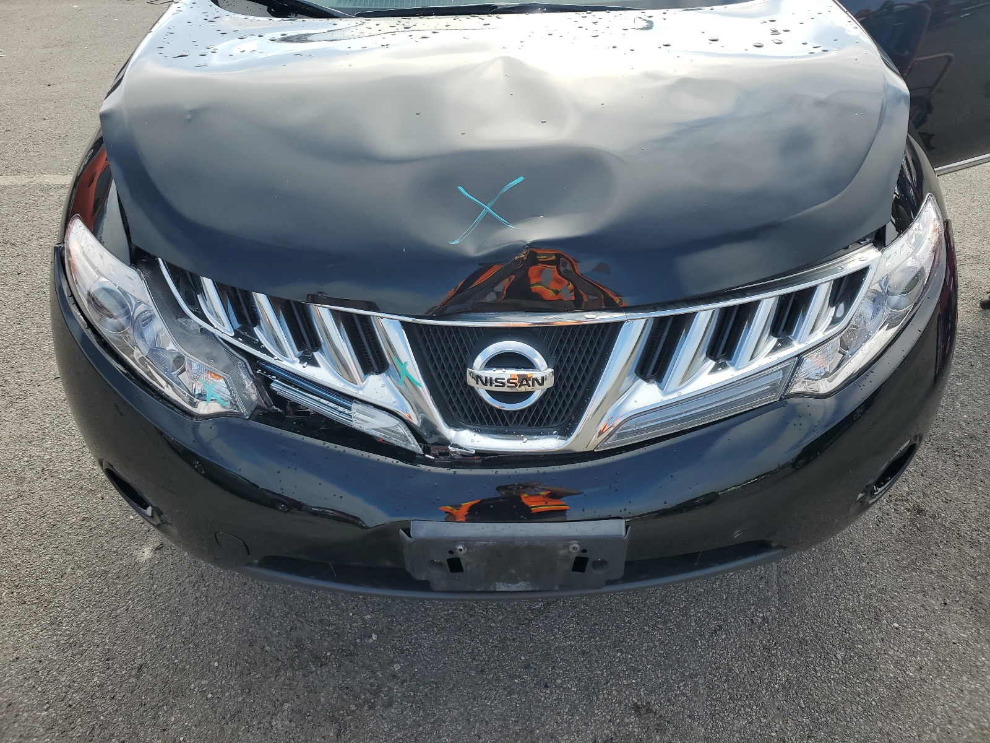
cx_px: 495
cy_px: 372
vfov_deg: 53.1
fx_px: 744
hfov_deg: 67.3
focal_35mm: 26
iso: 50
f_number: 1.5
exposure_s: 1/1429
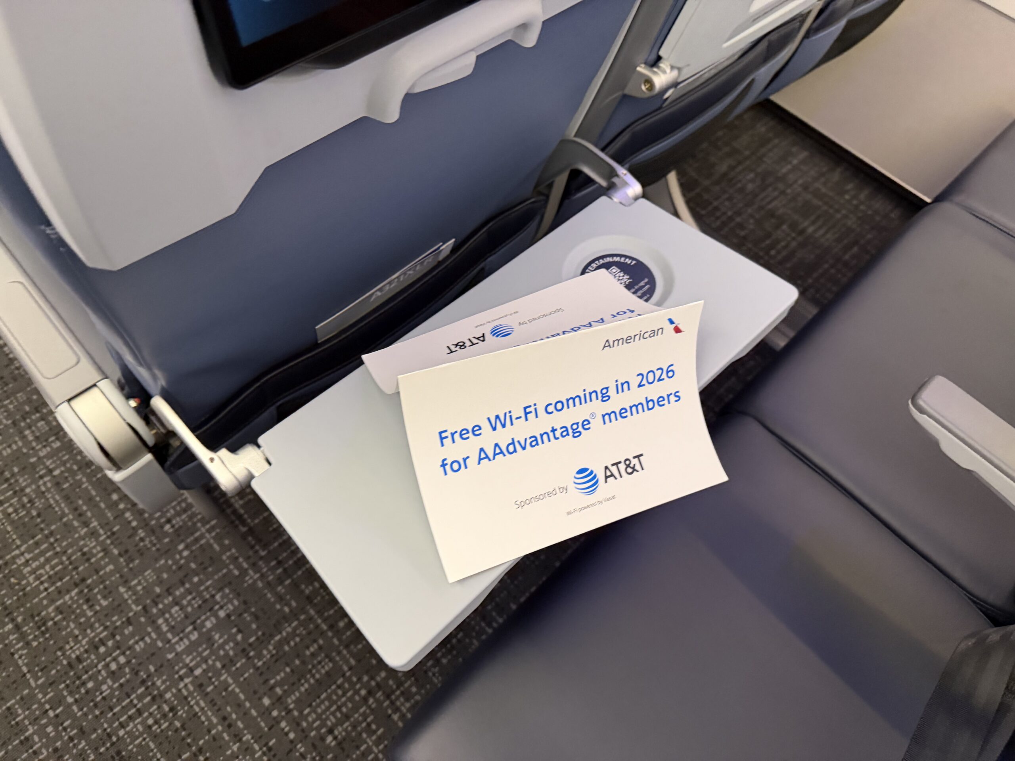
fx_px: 704
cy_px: 380
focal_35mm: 24
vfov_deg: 56.8
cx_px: 508
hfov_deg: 71.6
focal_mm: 6.76
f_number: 1.78
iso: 640
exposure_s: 1/52
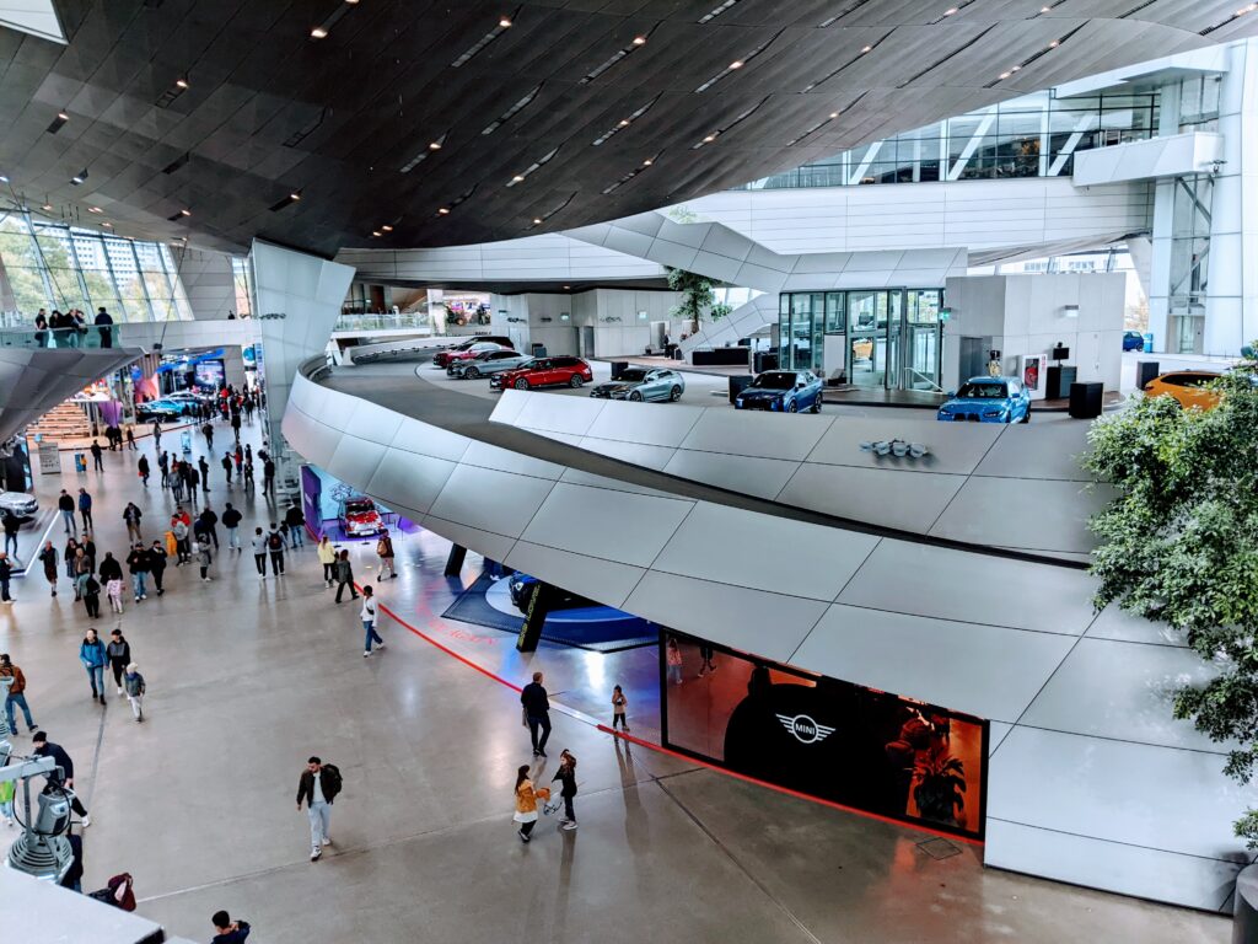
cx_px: 629
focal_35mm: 27
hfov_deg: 65.3
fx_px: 981
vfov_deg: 51.4
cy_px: 472
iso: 79
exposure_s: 1/99.9
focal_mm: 4.44
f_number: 1.8
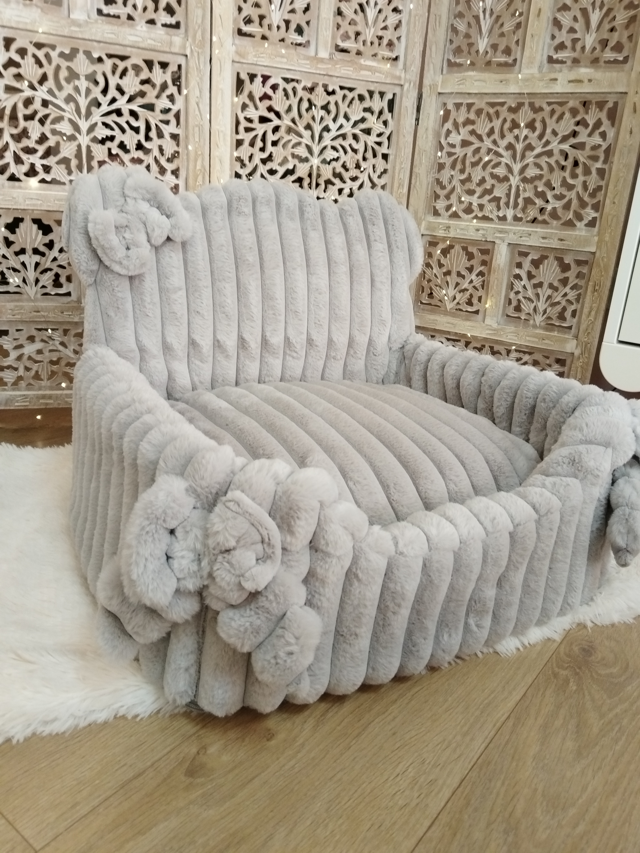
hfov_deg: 53.1
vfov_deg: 67.3
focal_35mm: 26
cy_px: 426
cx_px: 320
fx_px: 641
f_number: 1.9
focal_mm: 4.95
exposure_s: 1/50
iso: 800
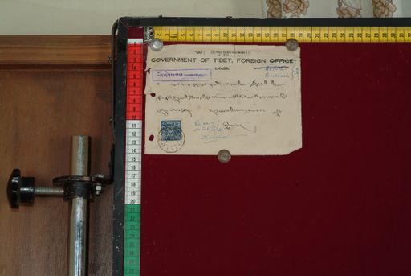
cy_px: 138
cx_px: 206
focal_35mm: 88
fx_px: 1012
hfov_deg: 23.0
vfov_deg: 15.5
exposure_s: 1/20
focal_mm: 59
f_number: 16
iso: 160
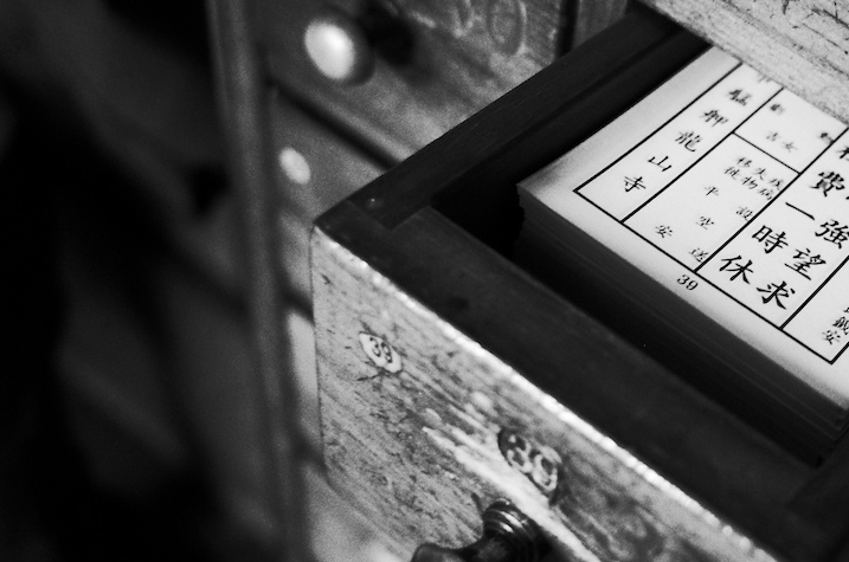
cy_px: 279
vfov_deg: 26.9
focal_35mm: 50
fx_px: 1177
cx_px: 745
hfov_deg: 37.4
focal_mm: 18.3
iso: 3200
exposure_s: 1/30
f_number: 2.8
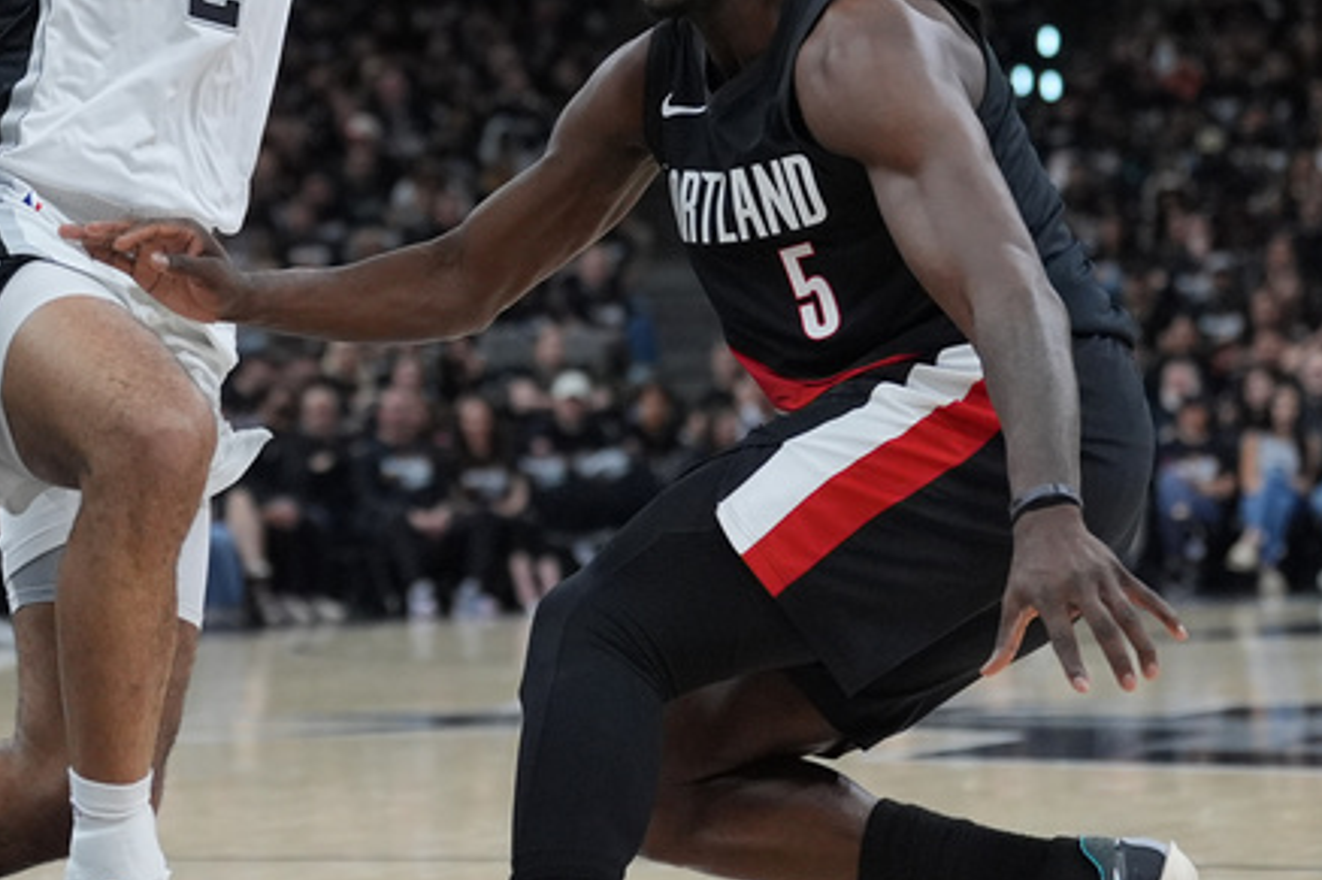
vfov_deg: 8.3
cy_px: 181
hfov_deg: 12.5
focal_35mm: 164
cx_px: 324
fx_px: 6020
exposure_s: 1/2000
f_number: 2.8
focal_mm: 70
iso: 2500
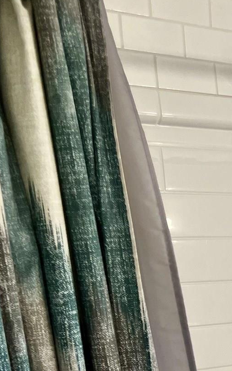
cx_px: 369
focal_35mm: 78
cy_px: 374
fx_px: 789
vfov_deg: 25.2
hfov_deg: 15.2
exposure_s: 1/120
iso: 125
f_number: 1.5
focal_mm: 5.7
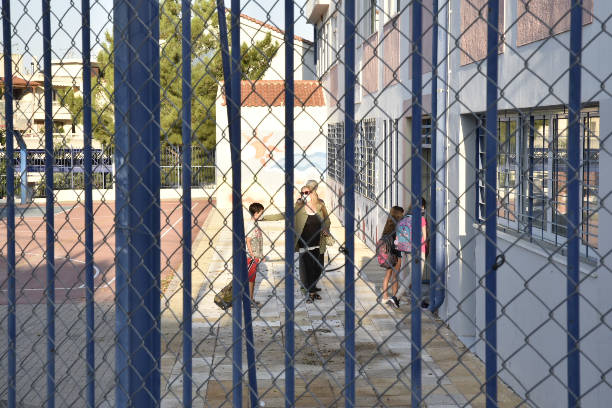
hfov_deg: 28.8
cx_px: 306
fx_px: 1190
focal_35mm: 70
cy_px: 204
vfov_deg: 19.5
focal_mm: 70
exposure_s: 1/100
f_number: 22
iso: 640
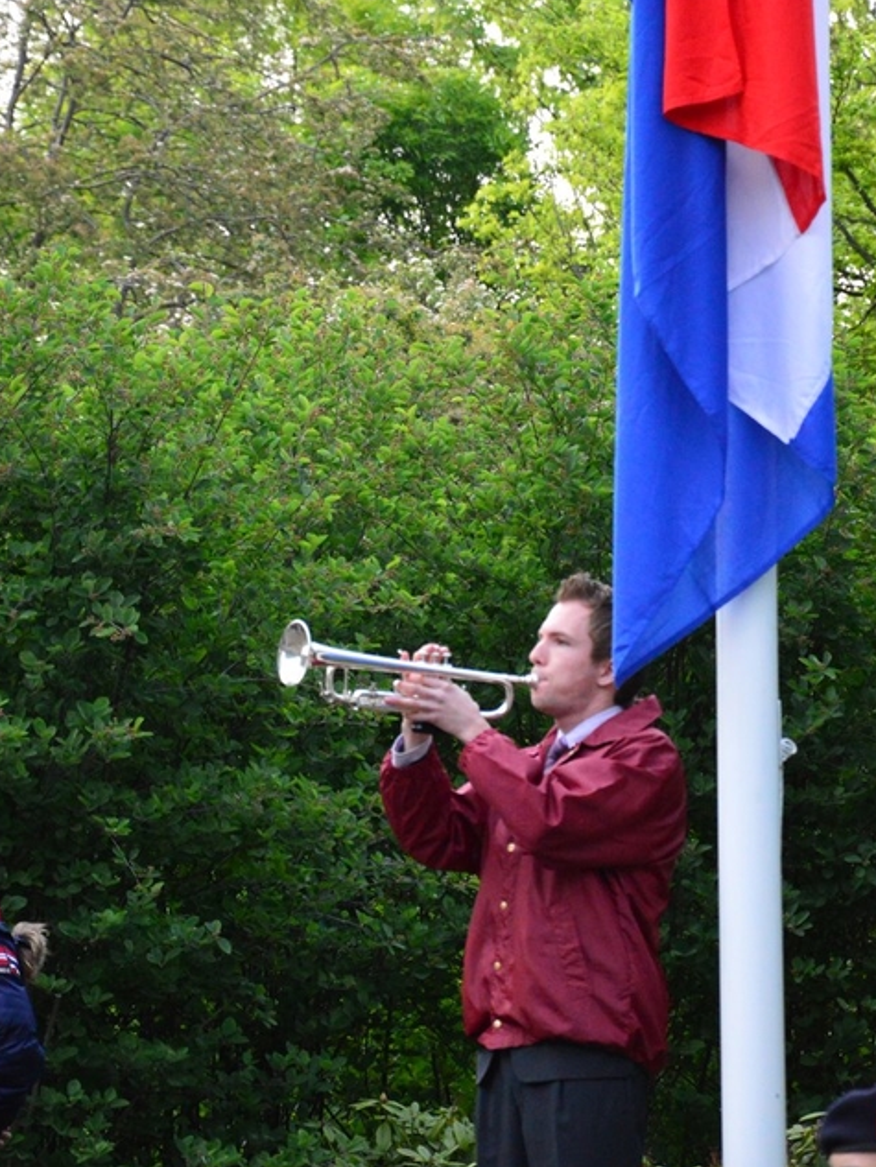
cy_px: 418
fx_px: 7275
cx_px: 380
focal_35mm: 216
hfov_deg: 6.9
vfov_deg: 9.2
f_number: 5.6
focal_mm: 105
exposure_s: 1/640
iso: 3200
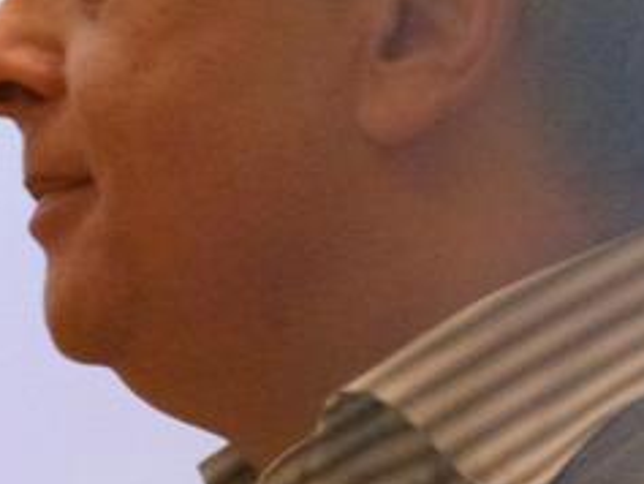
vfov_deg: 1.5
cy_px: 193
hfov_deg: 2.0
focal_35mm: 975
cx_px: 239
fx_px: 18148
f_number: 4.1
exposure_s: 1/30
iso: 1250
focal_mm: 65
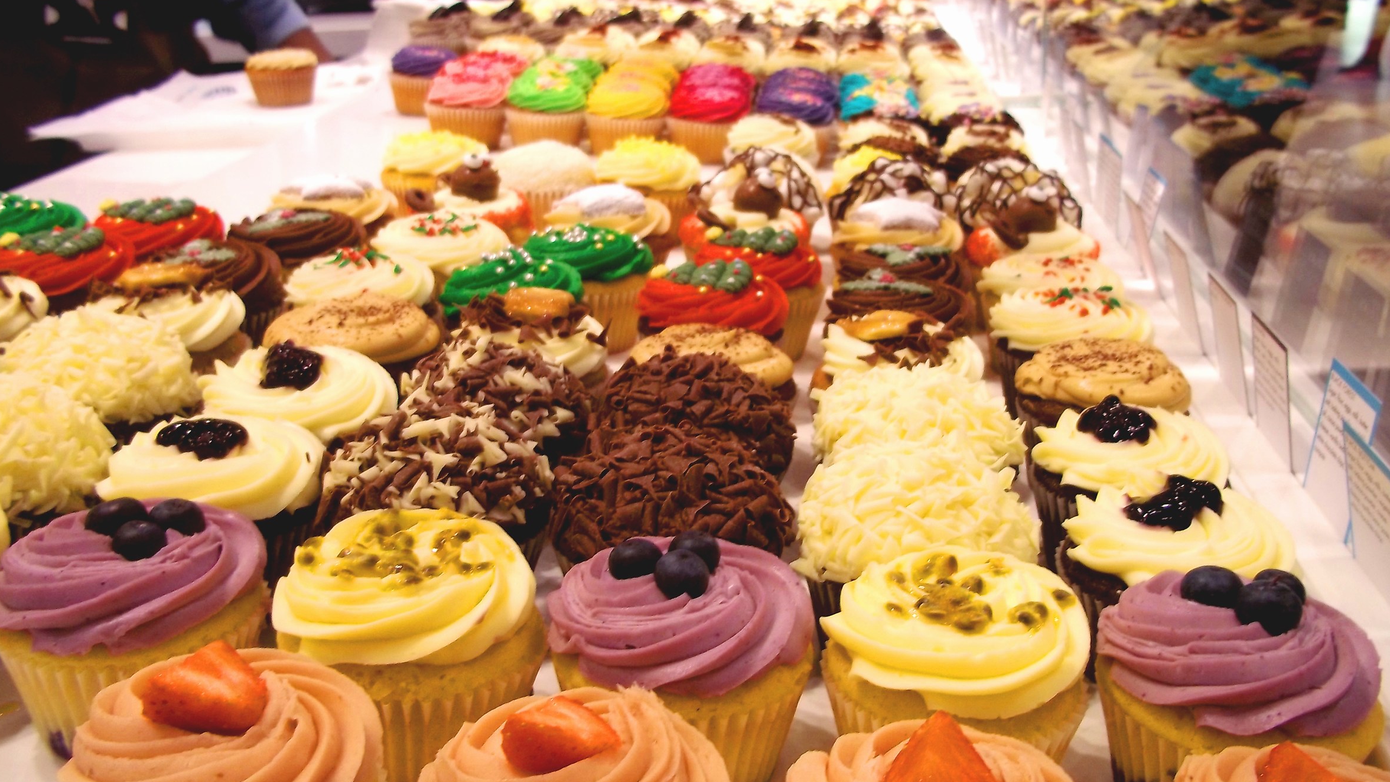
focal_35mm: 40
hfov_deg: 50.5
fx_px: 1474
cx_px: 694
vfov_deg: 29.7
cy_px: 349
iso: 91
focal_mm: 6.5
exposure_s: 1/30
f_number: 3.1
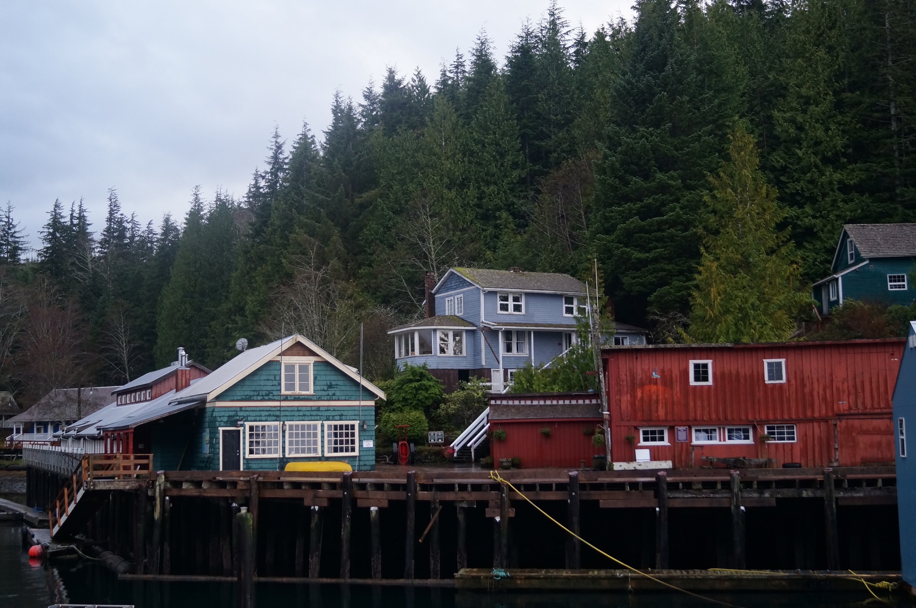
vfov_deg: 31.8
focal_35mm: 42
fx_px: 1067
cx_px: 458
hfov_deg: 46.4
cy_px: 304
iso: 1000
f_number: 4.5
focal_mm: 28
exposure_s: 1/160
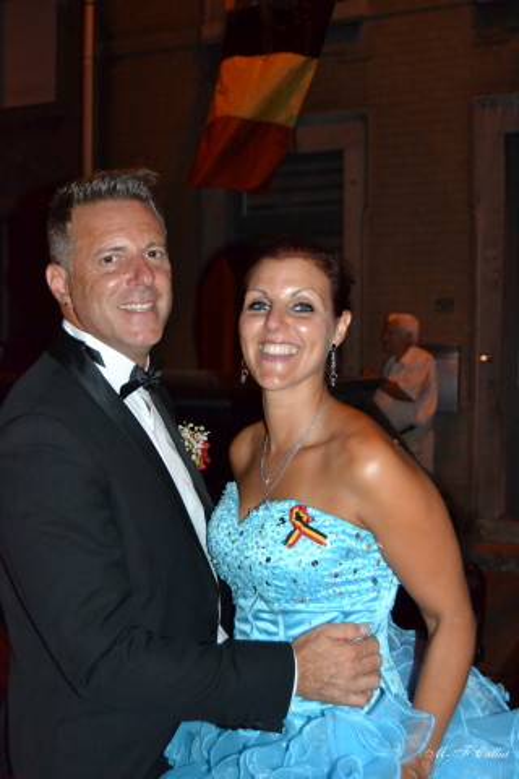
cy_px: 390
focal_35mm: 48
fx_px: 1038
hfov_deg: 28.1
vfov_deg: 41.1
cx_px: 260
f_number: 4.5
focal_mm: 32
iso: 3200
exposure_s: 1/60
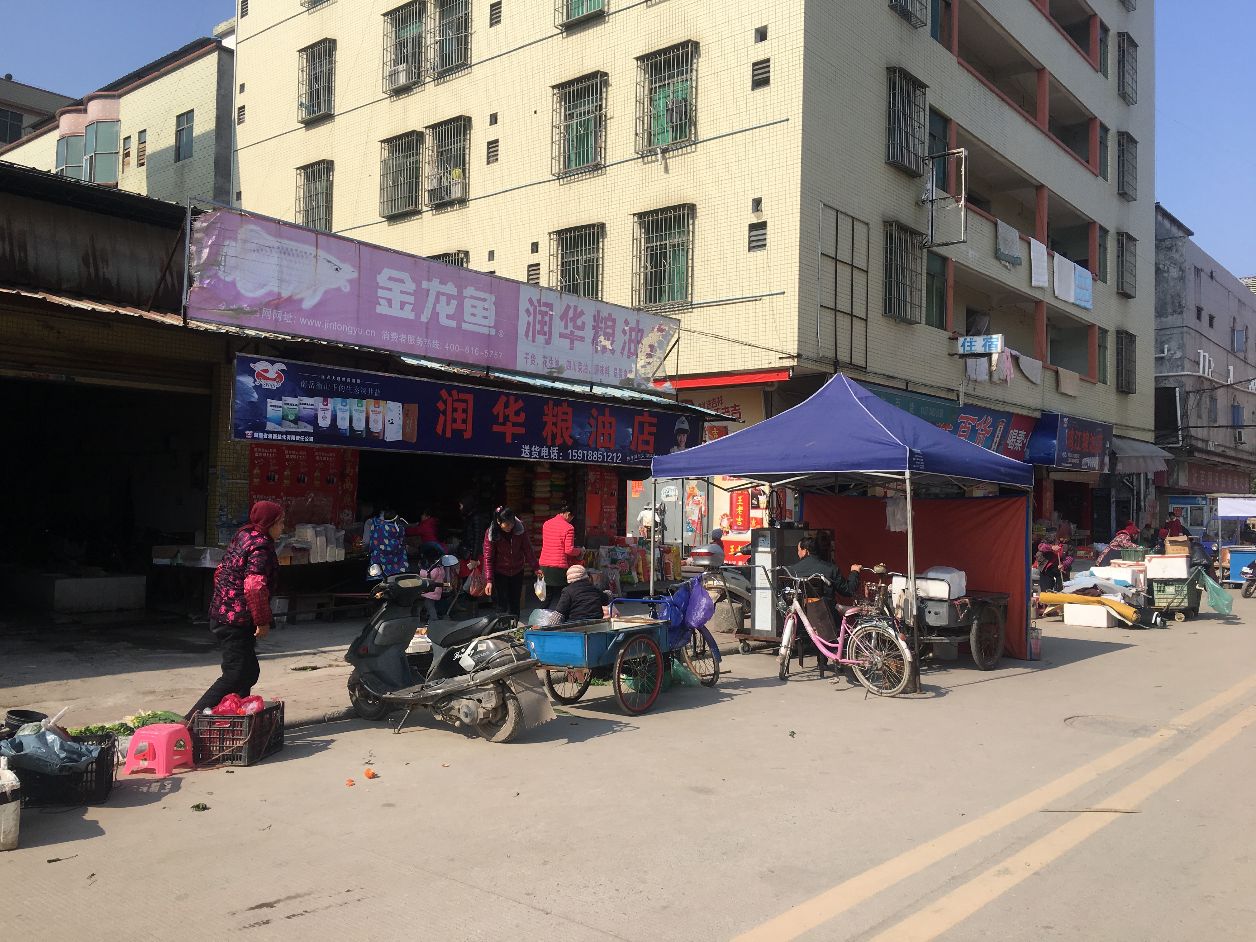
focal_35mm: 29
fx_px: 1052
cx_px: 628
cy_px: 471
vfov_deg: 48.2
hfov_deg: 61.7
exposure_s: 1/1832
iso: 25
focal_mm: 4.15
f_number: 2.2
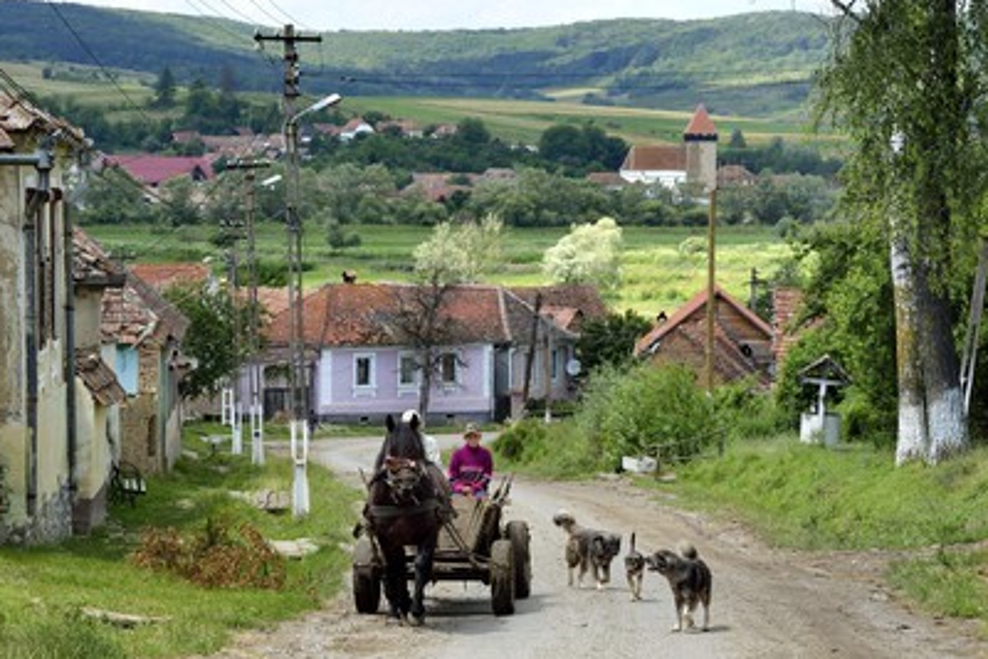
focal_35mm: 107
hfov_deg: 19.1
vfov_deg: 12.8
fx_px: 2937
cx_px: 482
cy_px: 338
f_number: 10
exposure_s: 1/400
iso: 400
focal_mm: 102
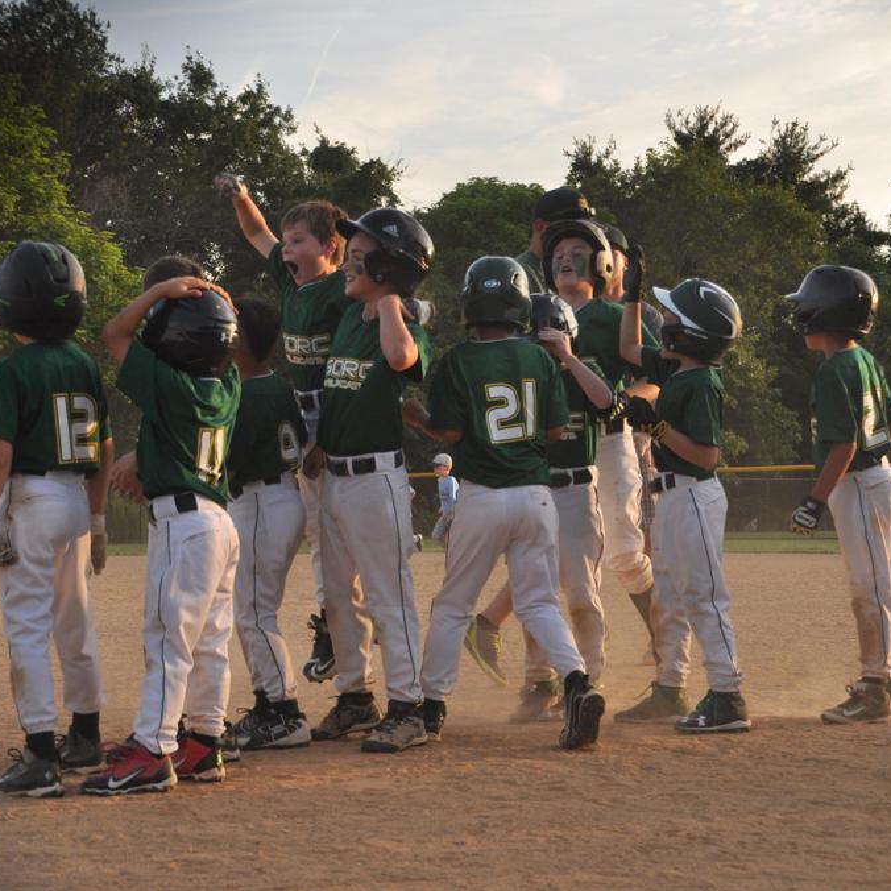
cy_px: 447
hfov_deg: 21.4
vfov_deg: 21.4
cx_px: 423
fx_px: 2359
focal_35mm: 81
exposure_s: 1/1000
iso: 500
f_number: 4.8
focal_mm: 42
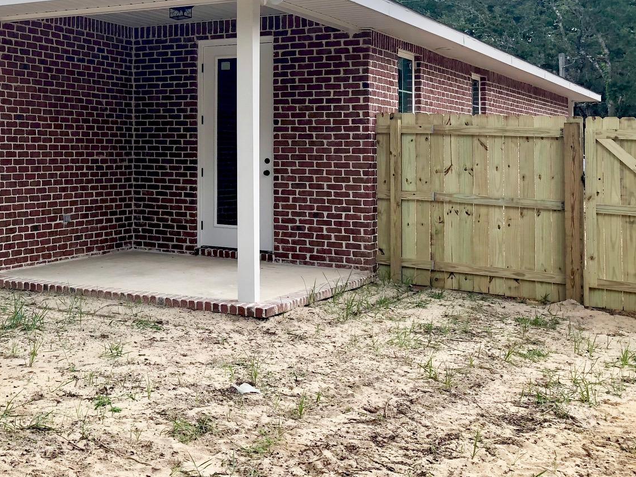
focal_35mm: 50
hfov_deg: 36.7
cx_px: 114
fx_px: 919
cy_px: 110
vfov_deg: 28.6
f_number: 1.8
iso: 20
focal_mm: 3.99
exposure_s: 1/419
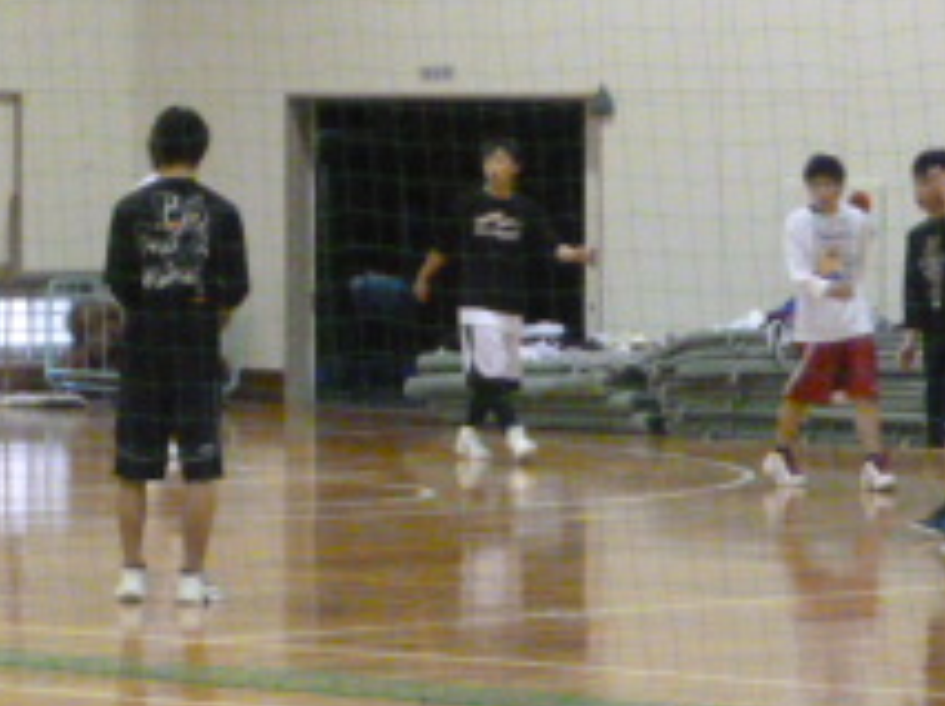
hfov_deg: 7.7
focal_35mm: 256
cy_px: -120
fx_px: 6977
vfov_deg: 5.8
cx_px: -244
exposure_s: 1/50
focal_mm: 15.2
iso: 1000
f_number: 5.7
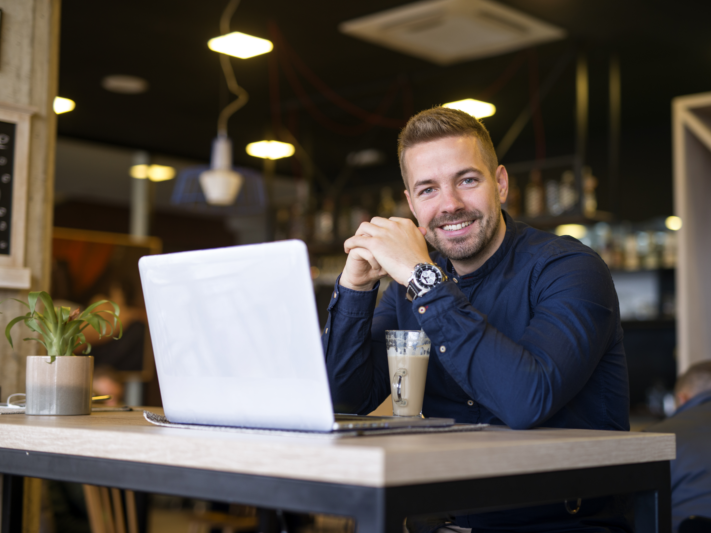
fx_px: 1130
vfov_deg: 26.6
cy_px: 262
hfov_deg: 34.9
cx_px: 406
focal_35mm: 55
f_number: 2
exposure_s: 1/100
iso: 320
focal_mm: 50
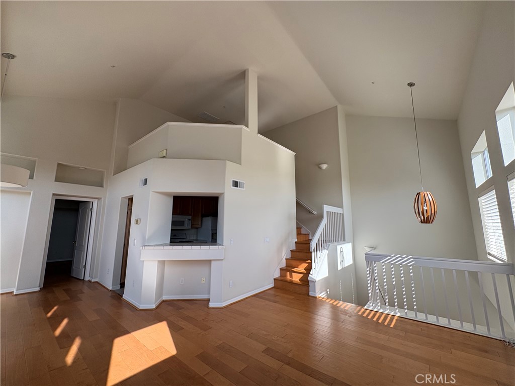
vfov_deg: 85.7
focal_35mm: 14
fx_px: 208
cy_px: 193
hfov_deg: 102.1
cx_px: 258
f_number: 2.2
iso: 64
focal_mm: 2.22
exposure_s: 1/184
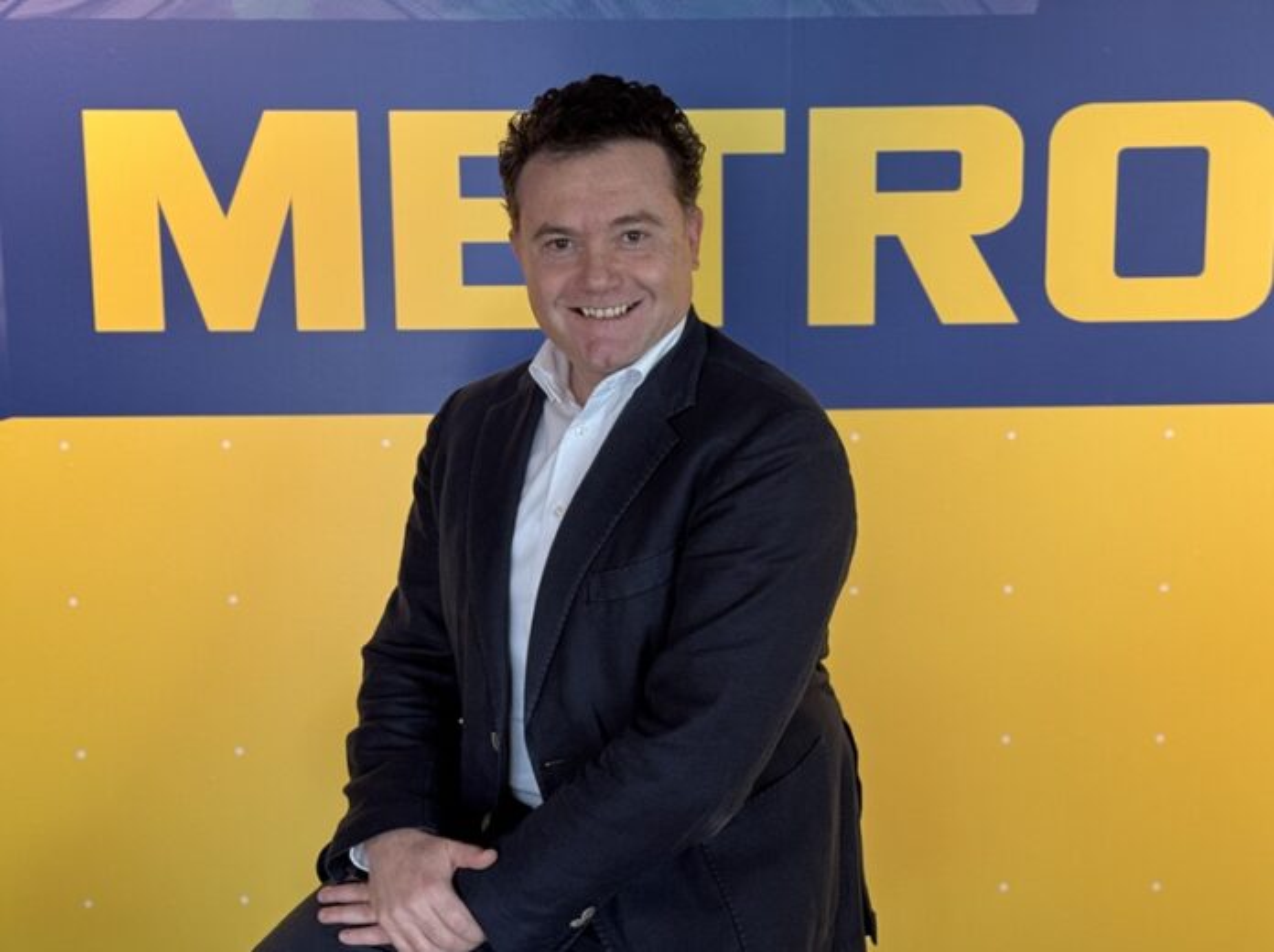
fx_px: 1764
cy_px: 476
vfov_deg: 30.2
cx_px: 637
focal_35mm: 48
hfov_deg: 39.7
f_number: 1.78
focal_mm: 6.76
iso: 80
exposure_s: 1/60
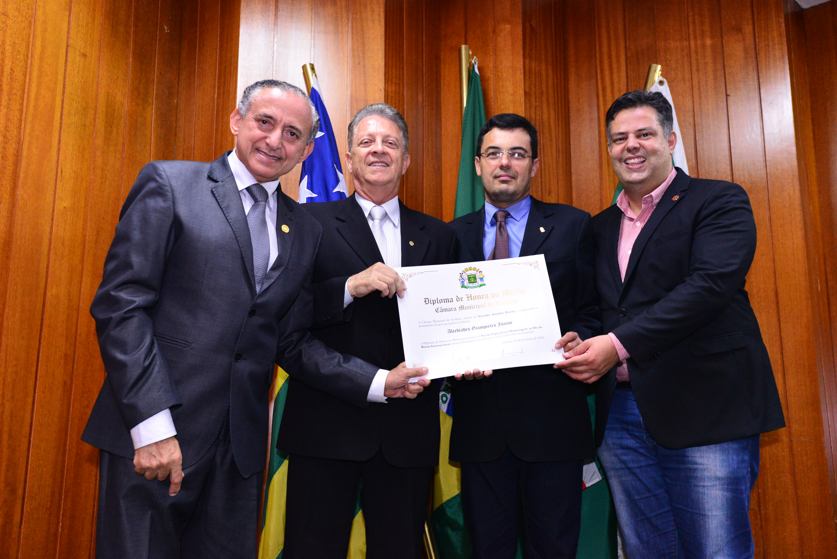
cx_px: 418
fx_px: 814
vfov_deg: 37.9
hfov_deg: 54.4
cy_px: 280
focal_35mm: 35
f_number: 4.5
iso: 3200
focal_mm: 35
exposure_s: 1/125
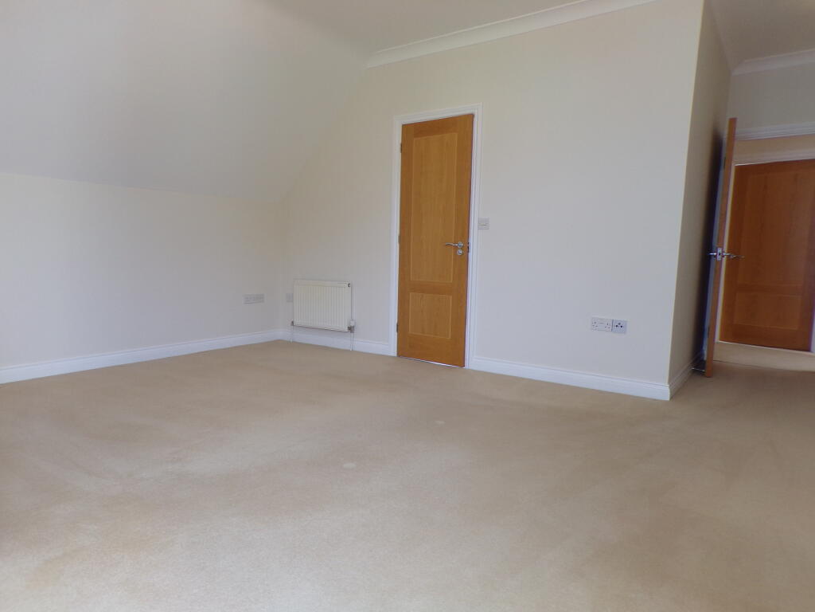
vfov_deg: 56.8
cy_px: 306
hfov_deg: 71.6
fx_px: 565
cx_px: 408
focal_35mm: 24
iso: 80
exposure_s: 1/40
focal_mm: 4.3
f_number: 3
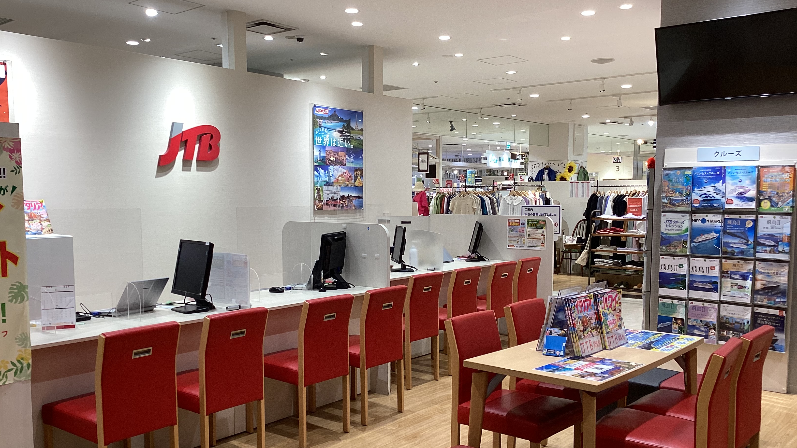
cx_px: 399
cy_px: 264
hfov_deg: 58.0
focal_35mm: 34
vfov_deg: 34.6
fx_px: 719
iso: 64
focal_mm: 3.3
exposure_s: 1/60
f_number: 2.4
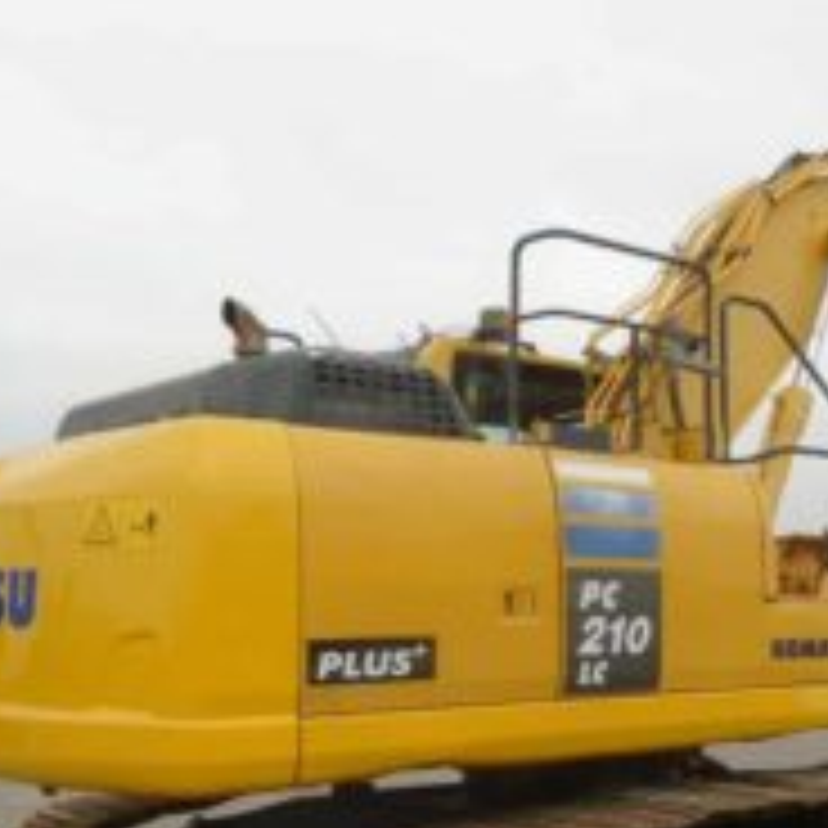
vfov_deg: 33.7
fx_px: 1353
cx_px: 612
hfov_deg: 33.4
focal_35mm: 50
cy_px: 558
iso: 100
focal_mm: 4.6
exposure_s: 1/400
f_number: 3.2
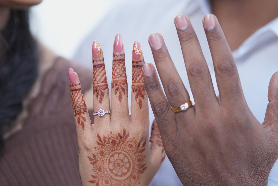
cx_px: 104
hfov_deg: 14.6
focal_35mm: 140
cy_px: 88
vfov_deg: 9.8
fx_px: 1081
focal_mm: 85
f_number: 1.8
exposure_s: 1/320
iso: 320
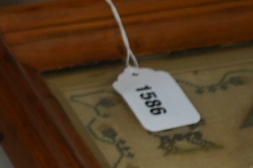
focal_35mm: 225
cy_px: 432
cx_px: -438
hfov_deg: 8.1
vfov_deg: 5.8
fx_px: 1579
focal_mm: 40
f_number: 7.1
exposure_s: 1/100
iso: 2500
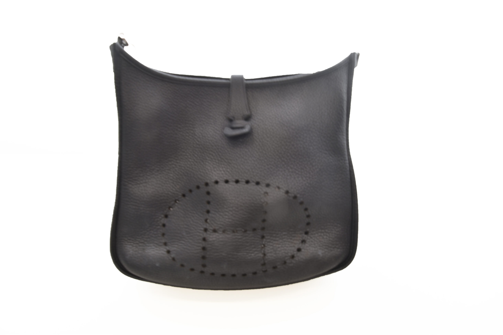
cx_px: 252
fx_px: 377
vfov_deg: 47.9
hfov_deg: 67.4
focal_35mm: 27
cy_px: 168
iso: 100
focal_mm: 18
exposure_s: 1/3
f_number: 11
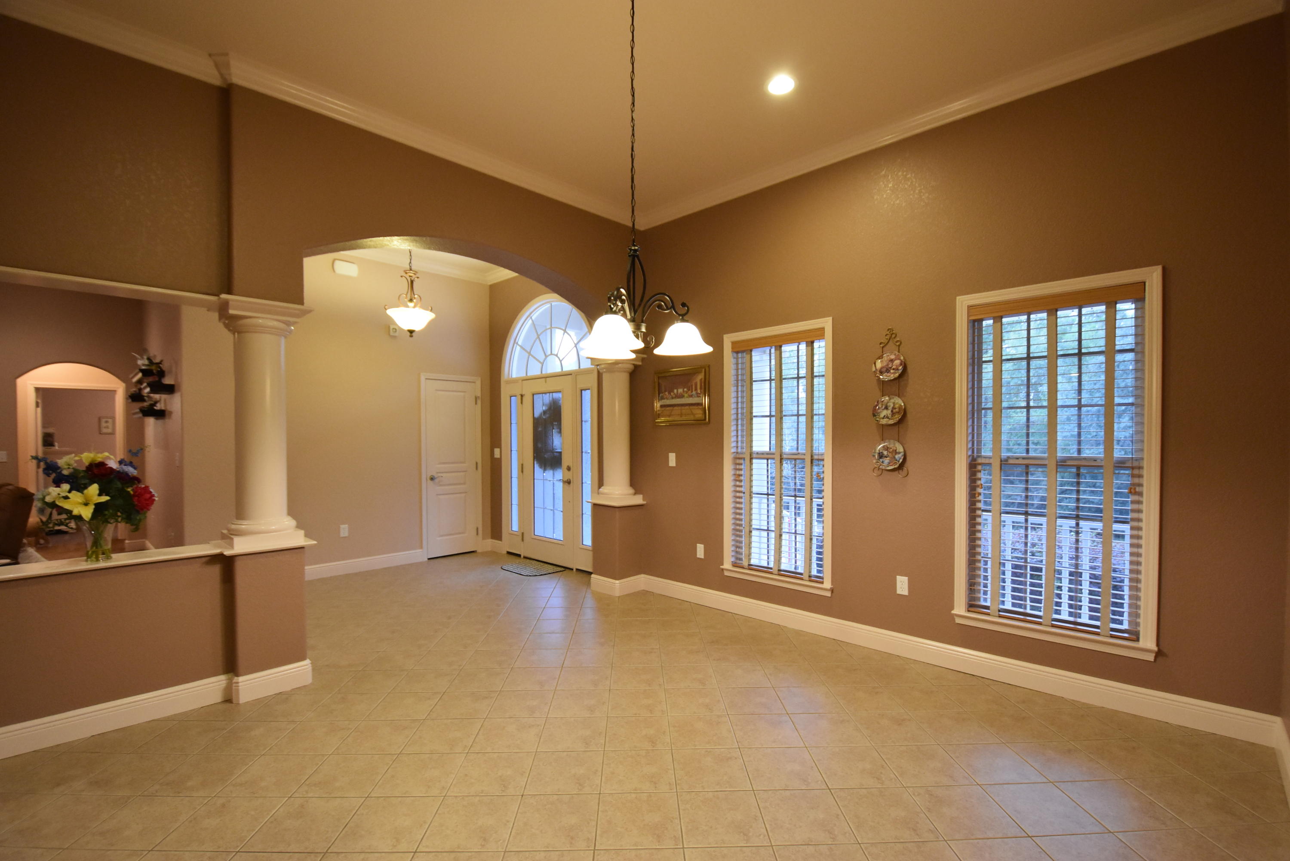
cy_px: 430
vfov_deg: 77.3
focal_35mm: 15
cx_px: 645
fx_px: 538
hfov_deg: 100.4
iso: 2000
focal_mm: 10
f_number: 4
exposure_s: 1/60
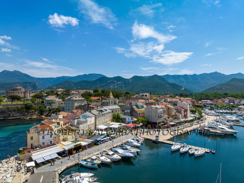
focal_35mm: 24
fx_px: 169
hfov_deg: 71.6
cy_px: 92
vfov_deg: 56.8
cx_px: 122
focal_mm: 12.3
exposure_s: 1/240
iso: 100
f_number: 11
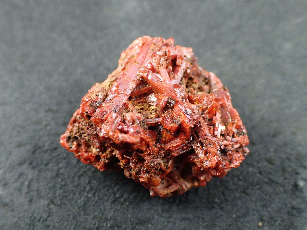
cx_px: 154
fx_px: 355
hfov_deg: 46.8
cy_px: 115
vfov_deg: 36.0
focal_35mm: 40
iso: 400
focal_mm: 7.34
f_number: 2.8
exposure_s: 1/160
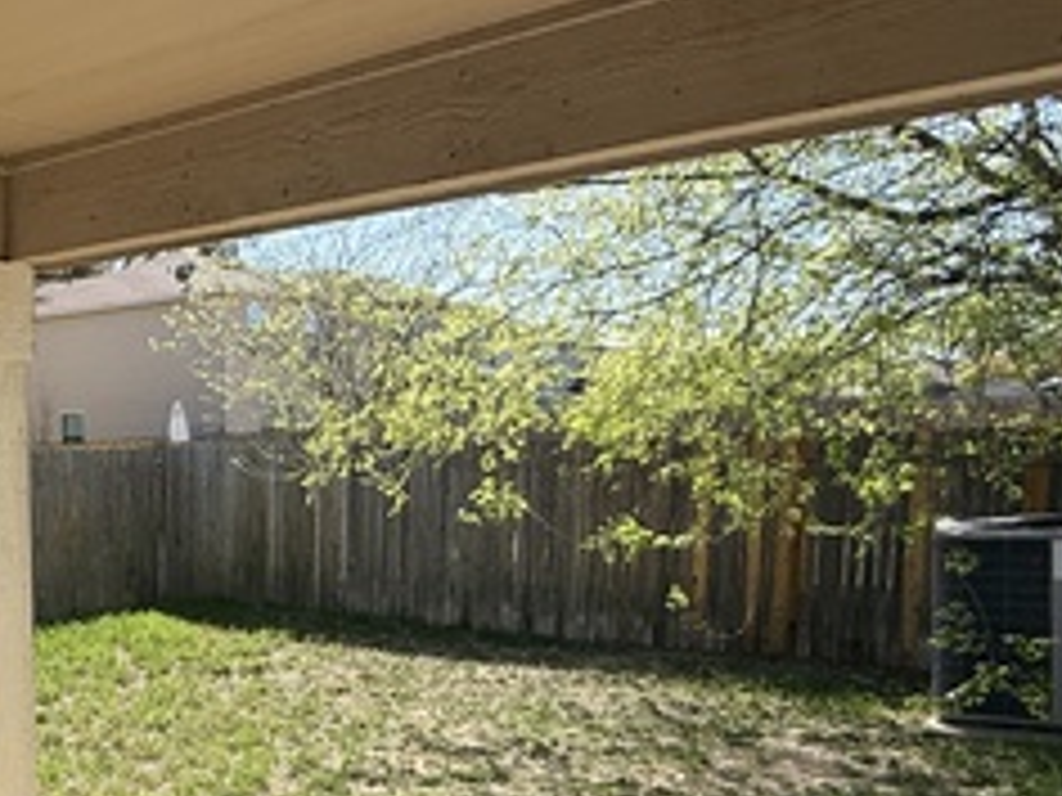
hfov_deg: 40.2
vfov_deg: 37.1
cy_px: 567
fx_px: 1166
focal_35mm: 38
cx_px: -90
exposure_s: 1/955
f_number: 2.2
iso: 50
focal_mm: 2.22
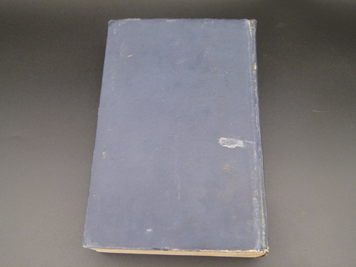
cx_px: 178
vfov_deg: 37.7
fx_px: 391
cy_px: 134
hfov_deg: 49.0
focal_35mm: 38
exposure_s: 1/60
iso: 250
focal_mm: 6.8
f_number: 3.1
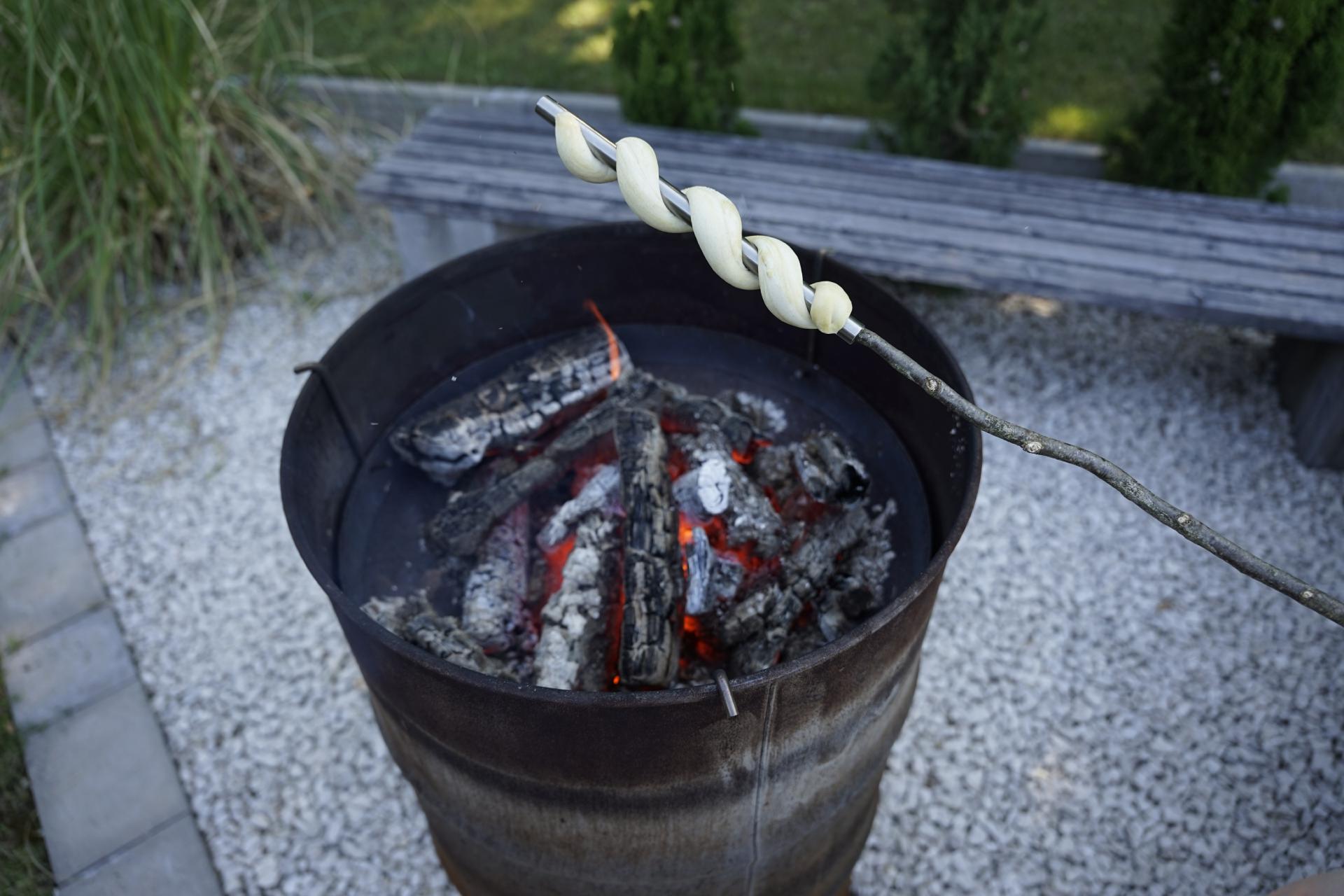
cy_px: 448
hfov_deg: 69.2
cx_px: 672
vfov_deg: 49.4
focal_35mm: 26
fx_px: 974
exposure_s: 1/200
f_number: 3.2
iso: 100
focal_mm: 26.1
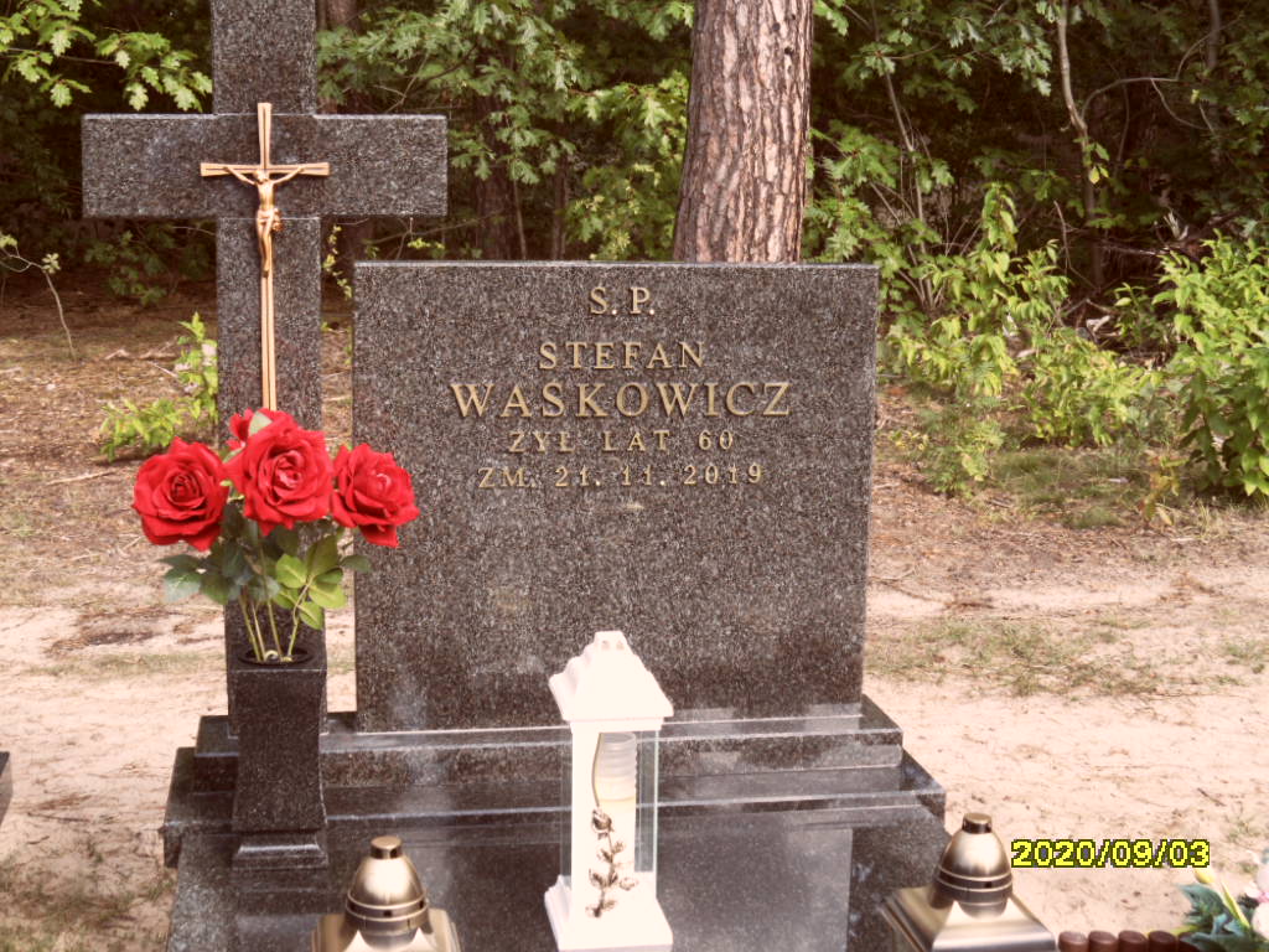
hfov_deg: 38.2
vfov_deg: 29.1
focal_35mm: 50
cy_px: 476
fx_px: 1833
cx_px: 634
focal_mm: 8.2
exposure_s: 1/180
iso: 80
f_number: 3.8
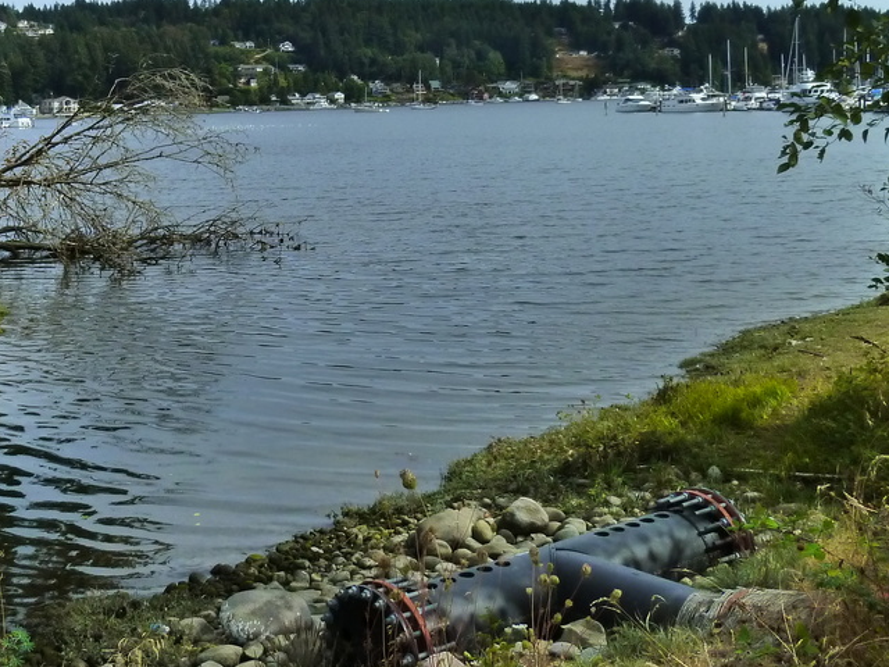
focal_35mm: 50
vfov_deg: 28.6
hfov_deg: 37.4
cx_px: 239
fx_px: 1284
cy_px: 147
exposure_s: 1/1000
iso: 200
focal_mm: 4.5
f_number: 3.3
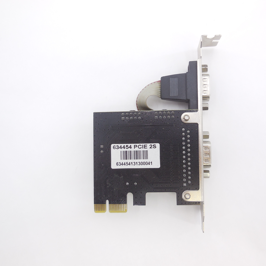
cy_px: 133
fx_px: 261
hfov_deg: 53.8
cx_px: 155
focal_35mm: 30
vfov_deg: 54.0
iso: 125
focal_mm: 4.5
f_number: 3.1
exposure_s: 1/80
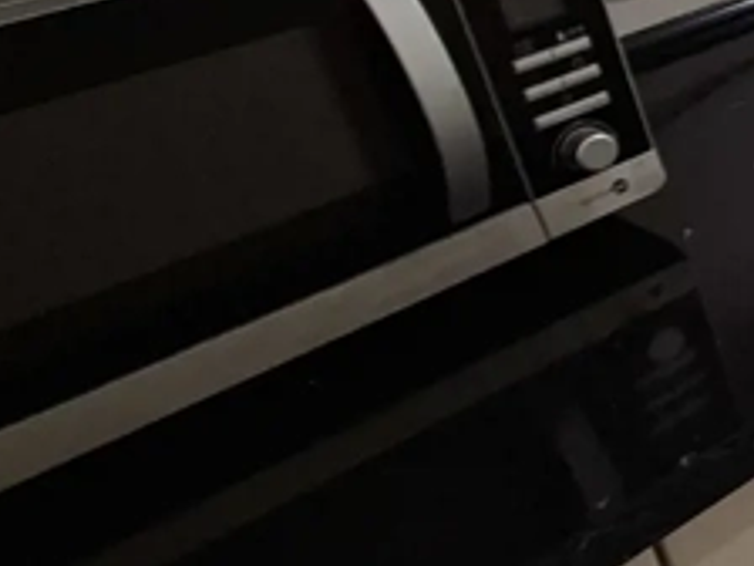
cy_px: 54
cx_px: 1562
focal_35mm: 58
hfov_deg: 18.4
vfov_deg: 24.5
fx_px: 1263
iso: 160
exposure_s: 1/30
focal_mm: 1.74
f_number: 2.2
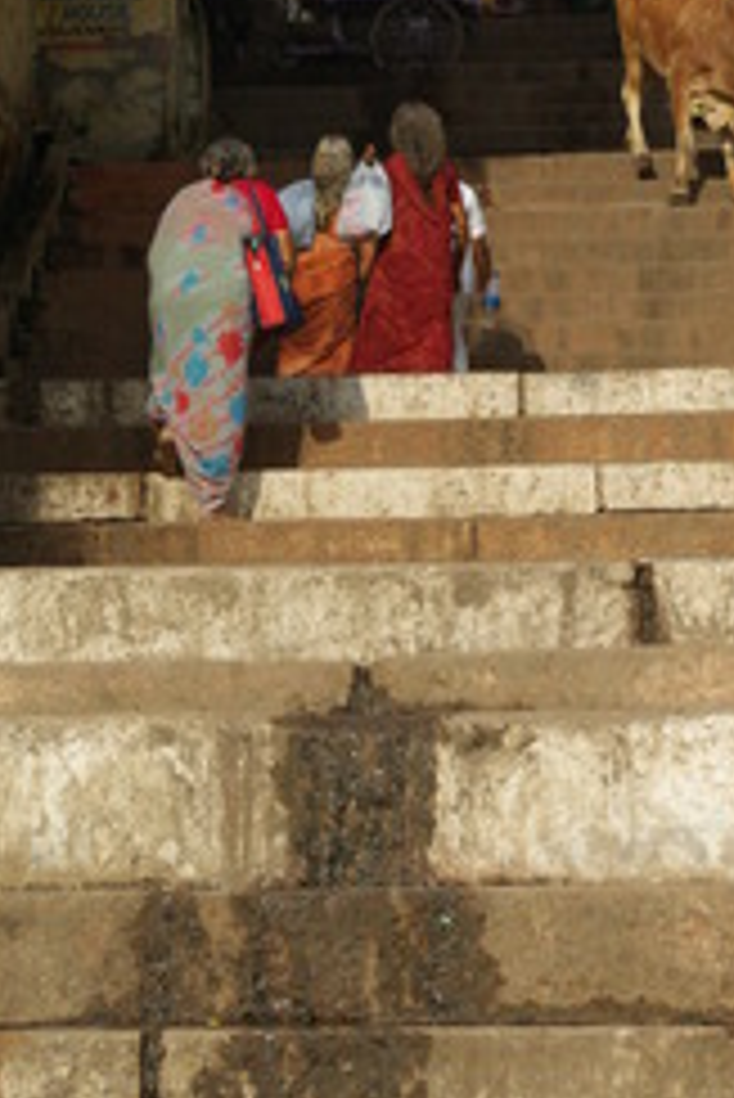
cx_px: 608
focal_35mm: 162
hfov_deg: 8.5
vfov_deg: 12.6
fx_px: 4947
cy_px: 72
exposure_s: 1/125
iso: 200
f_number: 8
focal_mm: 55
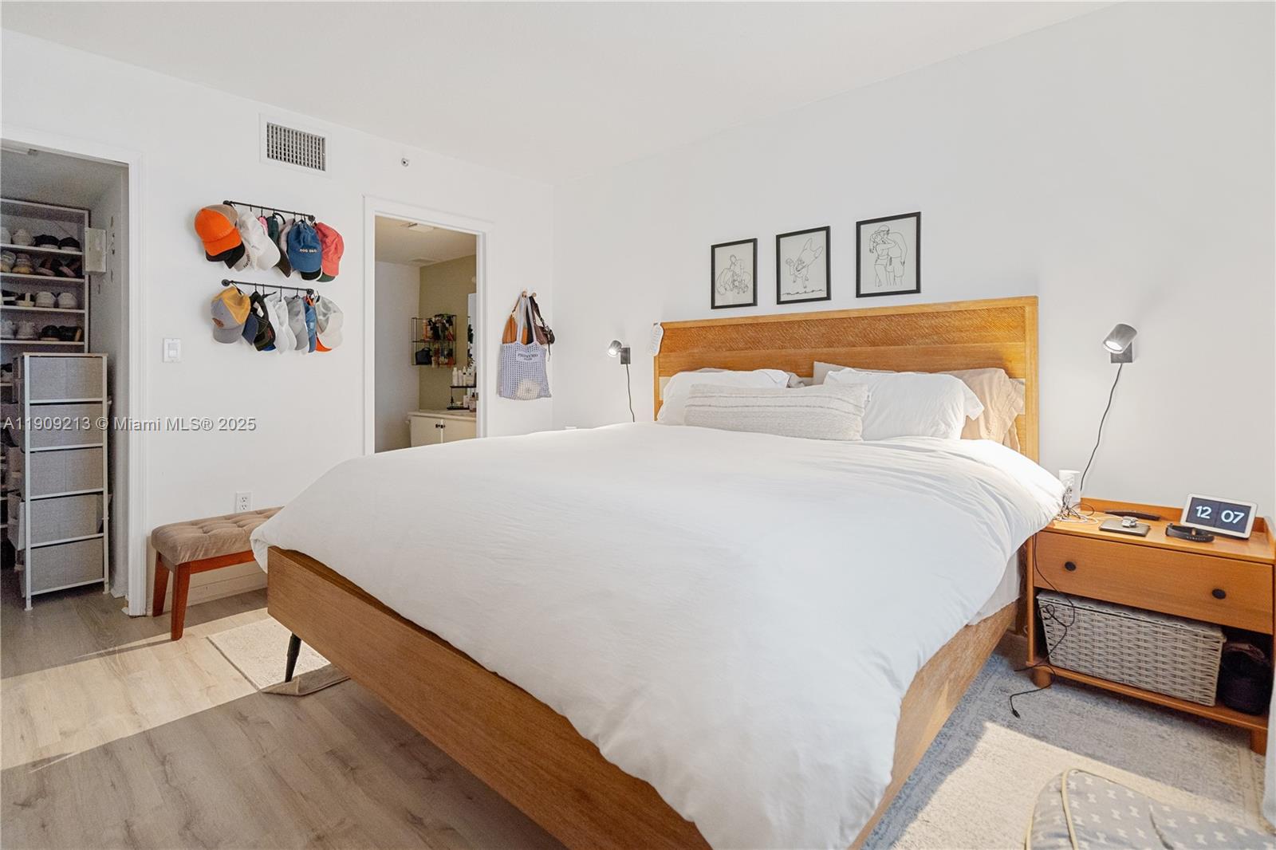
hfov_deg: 96.7
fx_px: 567
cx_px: 638
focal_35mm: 16
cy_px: 425
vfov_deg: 73.7
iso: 1000
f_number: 4
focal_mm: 16
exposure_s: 1/30
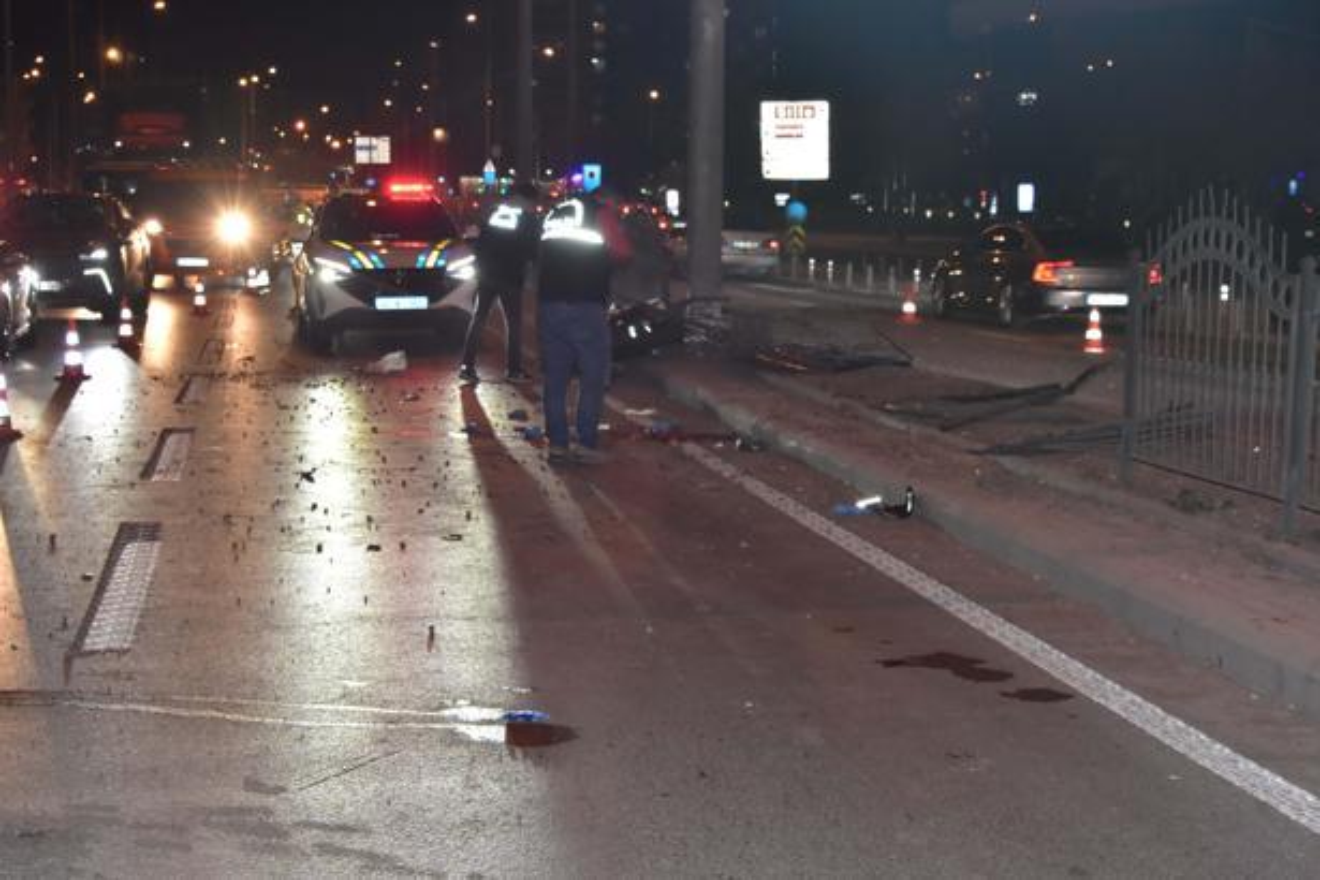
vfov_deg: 18.2
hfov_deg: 27.0
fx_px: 2750
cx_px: 660
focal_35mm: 75
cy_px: 440
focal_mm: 50
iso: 1600
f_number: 5.6
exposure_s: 1/80
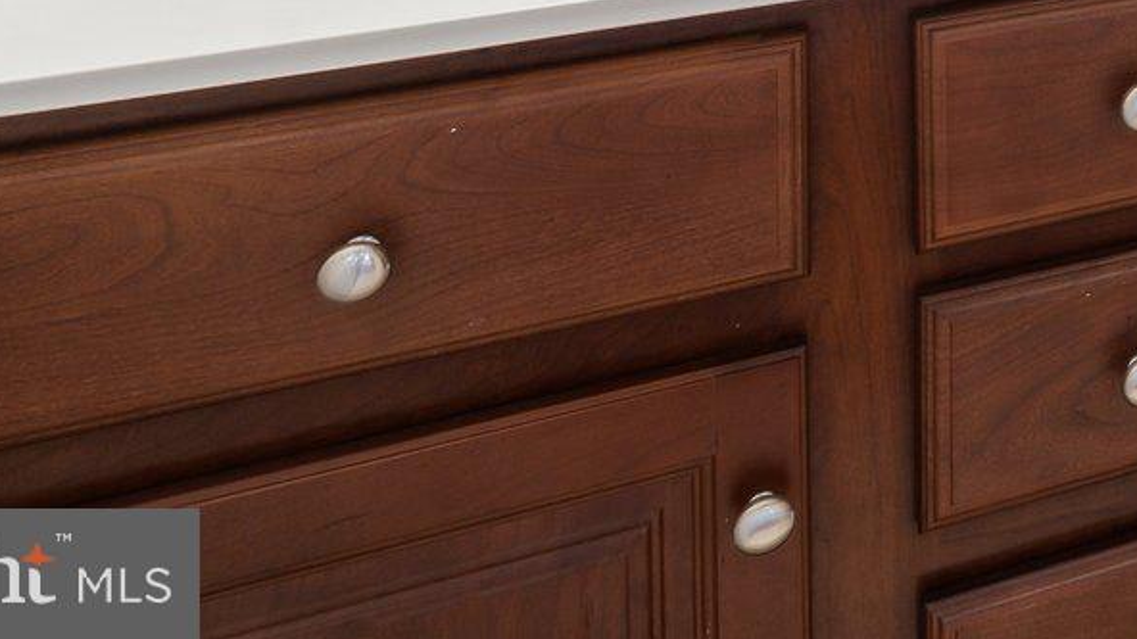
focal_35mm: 58
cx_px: 1740
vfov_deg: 15.9
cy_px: -661
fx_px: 1749
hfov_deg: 25.8
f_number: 8
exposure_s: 1/5
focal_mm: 16
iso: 200
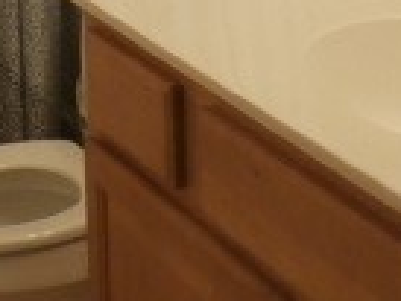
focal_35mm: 117
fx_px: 1357
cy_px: -304
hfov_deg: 16.5
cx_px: 20
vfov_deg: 11.4
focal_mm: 4.5
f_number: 3
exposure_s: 1/30
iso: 200
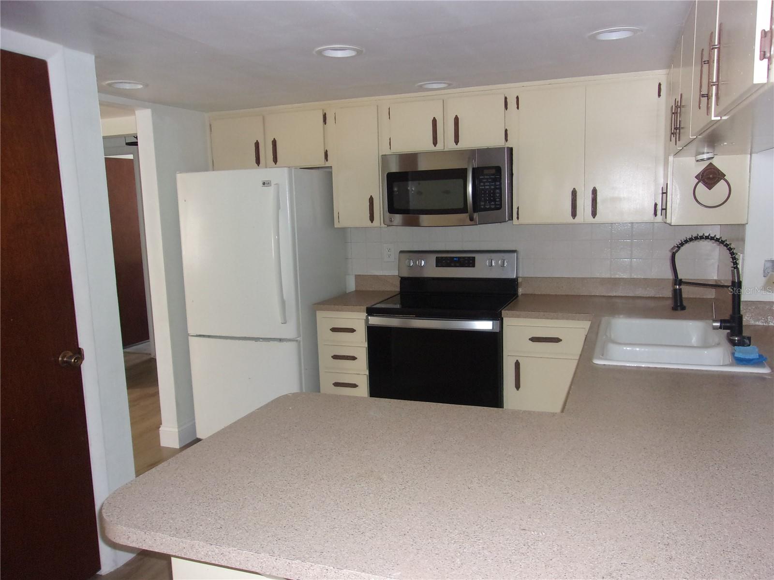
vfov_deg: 51.4
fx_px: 604
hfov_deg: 65.3
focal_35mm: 27
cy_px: 290
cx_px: 387
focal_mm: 4.9
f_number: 3
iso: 200
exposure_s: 1/34
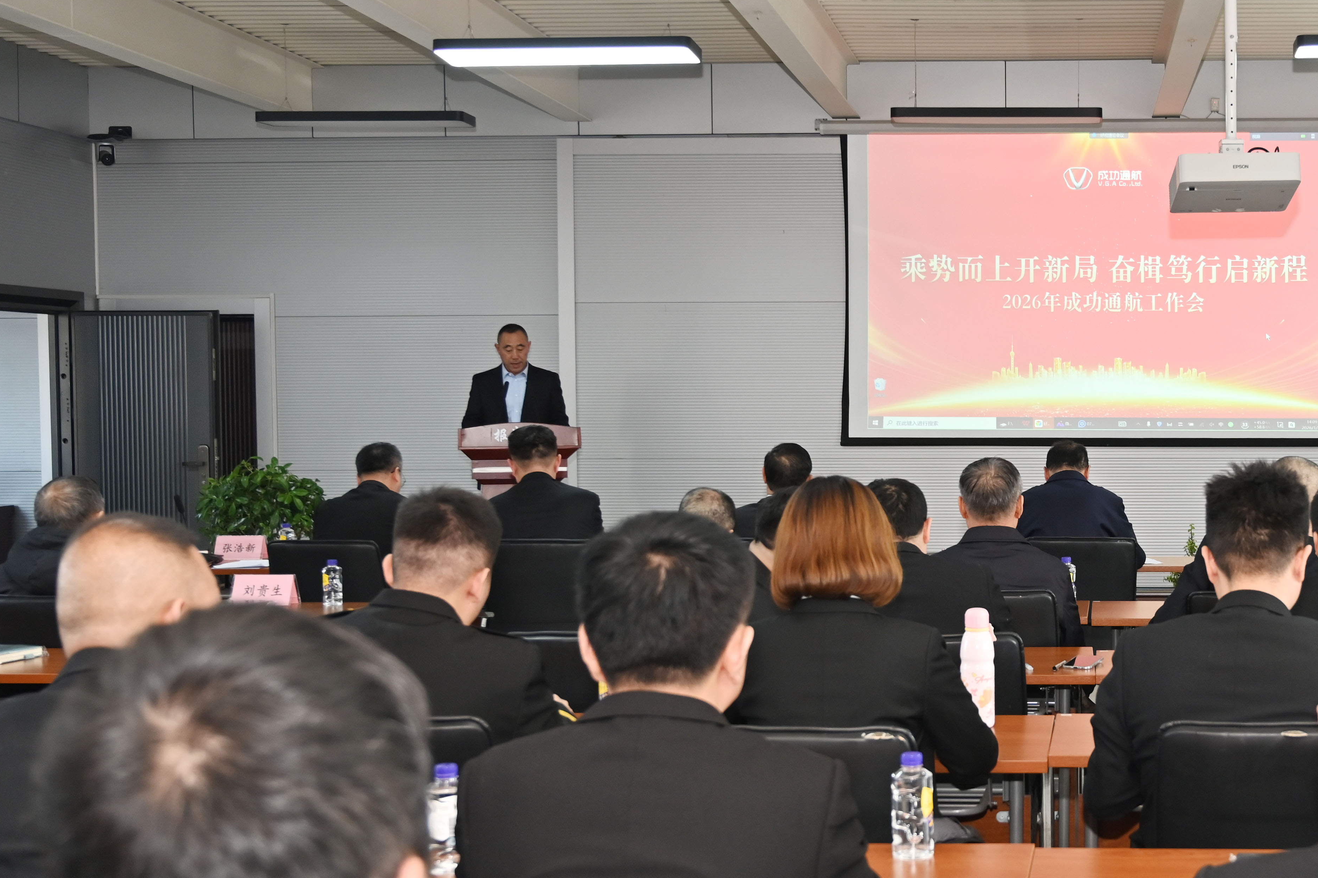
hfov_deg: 35.7
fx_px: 1980
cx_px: 1040
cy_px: 469
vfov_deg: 25.0
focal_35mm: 54
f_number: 4
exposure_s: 1/60
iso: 280
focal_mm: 24.5
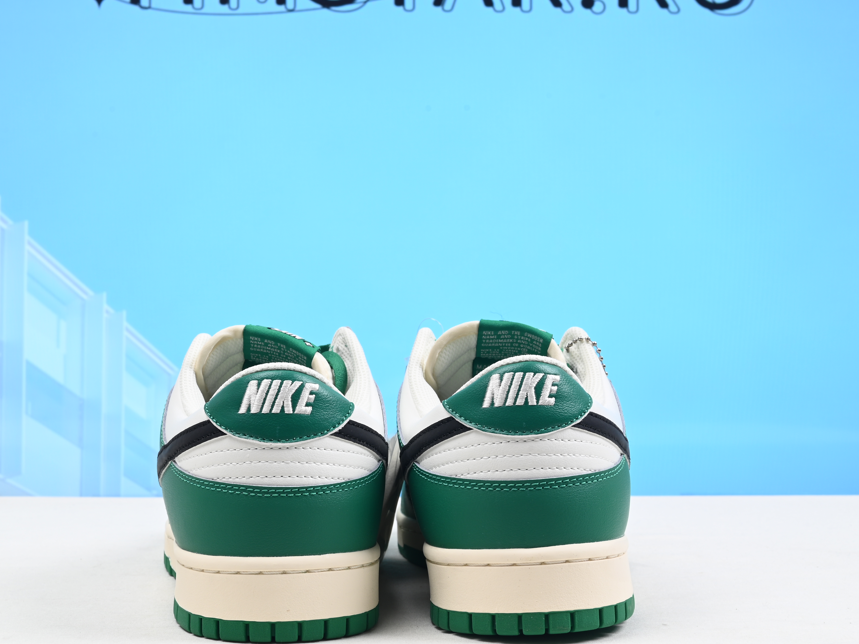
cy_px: 298
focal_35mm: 56
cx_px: 383
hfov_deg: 34.3
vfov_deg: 26.1
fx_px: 1390
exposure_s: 1/2
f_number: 16
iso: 100
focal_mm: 41
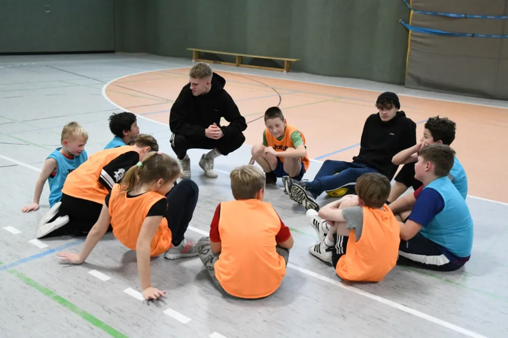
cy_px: 169
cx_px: 254
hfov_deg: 53.1
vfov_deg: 36.8
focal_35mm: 36
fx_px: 508
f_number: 2.8
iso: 16000
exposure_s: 1/1250
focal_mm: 36
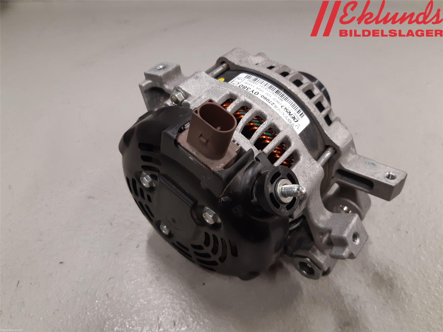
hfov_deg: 67.3
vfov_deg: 53.1
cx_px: 222
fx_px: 333
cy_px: 166
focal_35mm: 26
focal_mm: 3.93
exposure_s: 1/50
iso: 125
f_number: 1.7
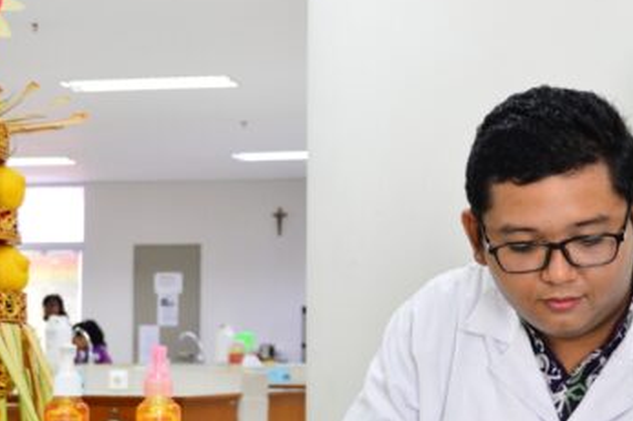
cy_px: 336
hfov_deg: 24.3
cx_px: 441
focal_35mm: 83
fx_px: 1459
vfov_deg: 16.3
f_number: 4.8
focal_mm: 32
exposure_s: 1/80
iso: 1600
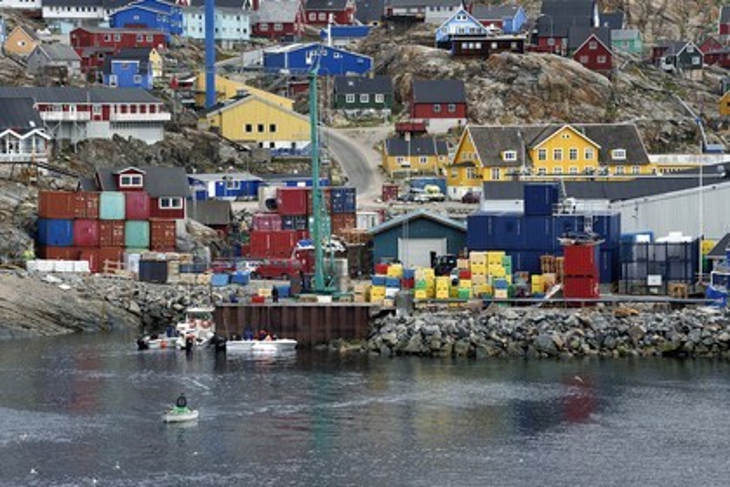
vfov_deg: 6.9
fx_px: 4055
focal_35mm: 200
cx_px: 365
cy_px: 244
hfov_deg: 10.3
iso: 400
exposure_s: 1/400
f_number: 7.1
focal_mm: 200
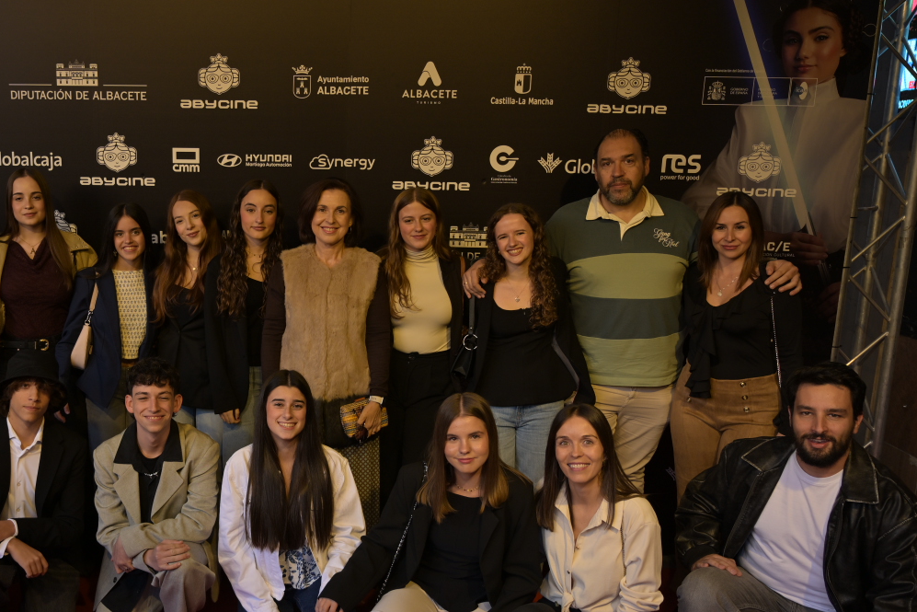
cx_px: 282
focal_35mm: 39
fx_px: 993
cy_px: 343
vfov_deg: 34.2
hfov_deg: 48.4
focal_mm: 24
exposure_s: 1/160
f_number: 4
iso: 200
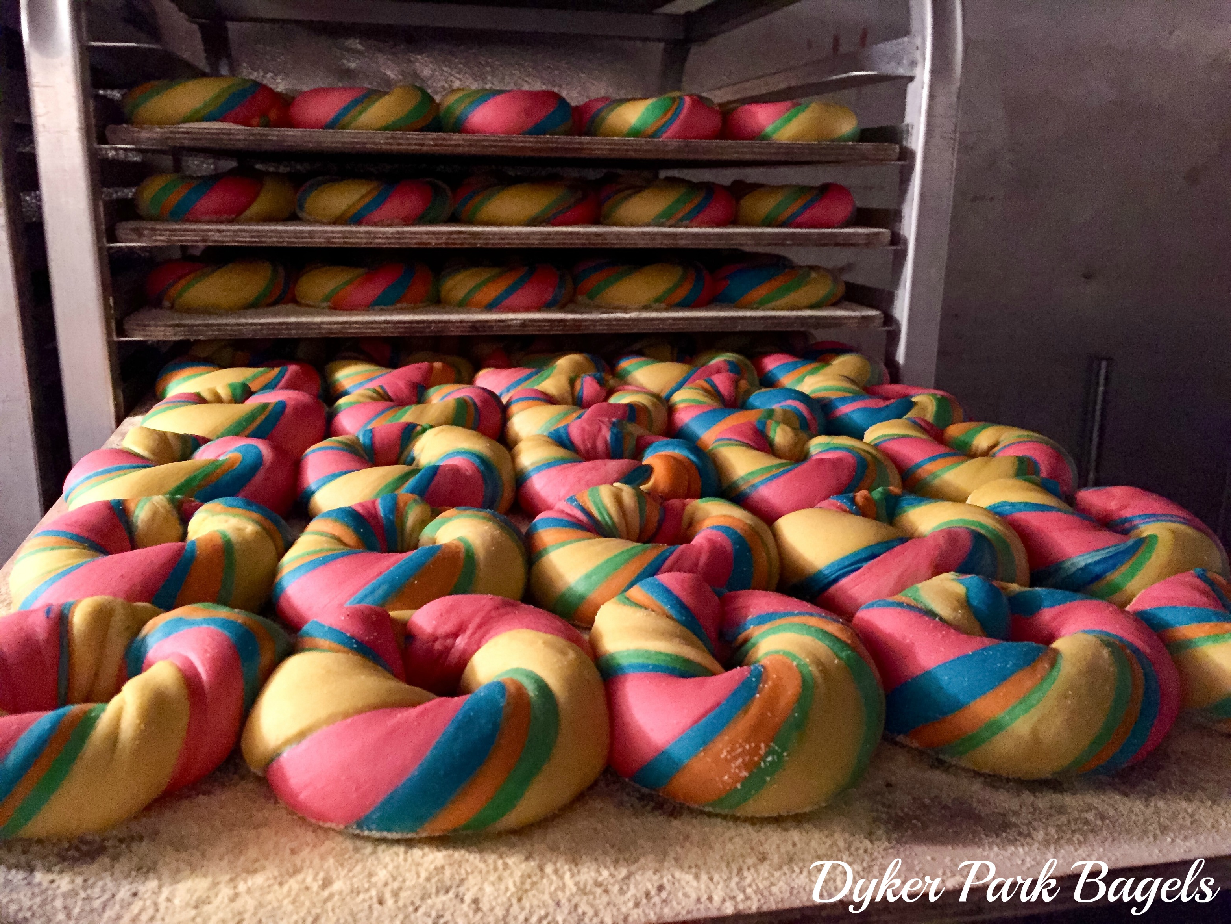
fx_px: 1031
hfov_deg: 61.7
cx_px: 616
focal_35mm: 29
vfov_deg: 48.2
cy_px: 462
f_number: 2.2
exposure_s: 1/15
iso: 400
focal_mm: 4.15
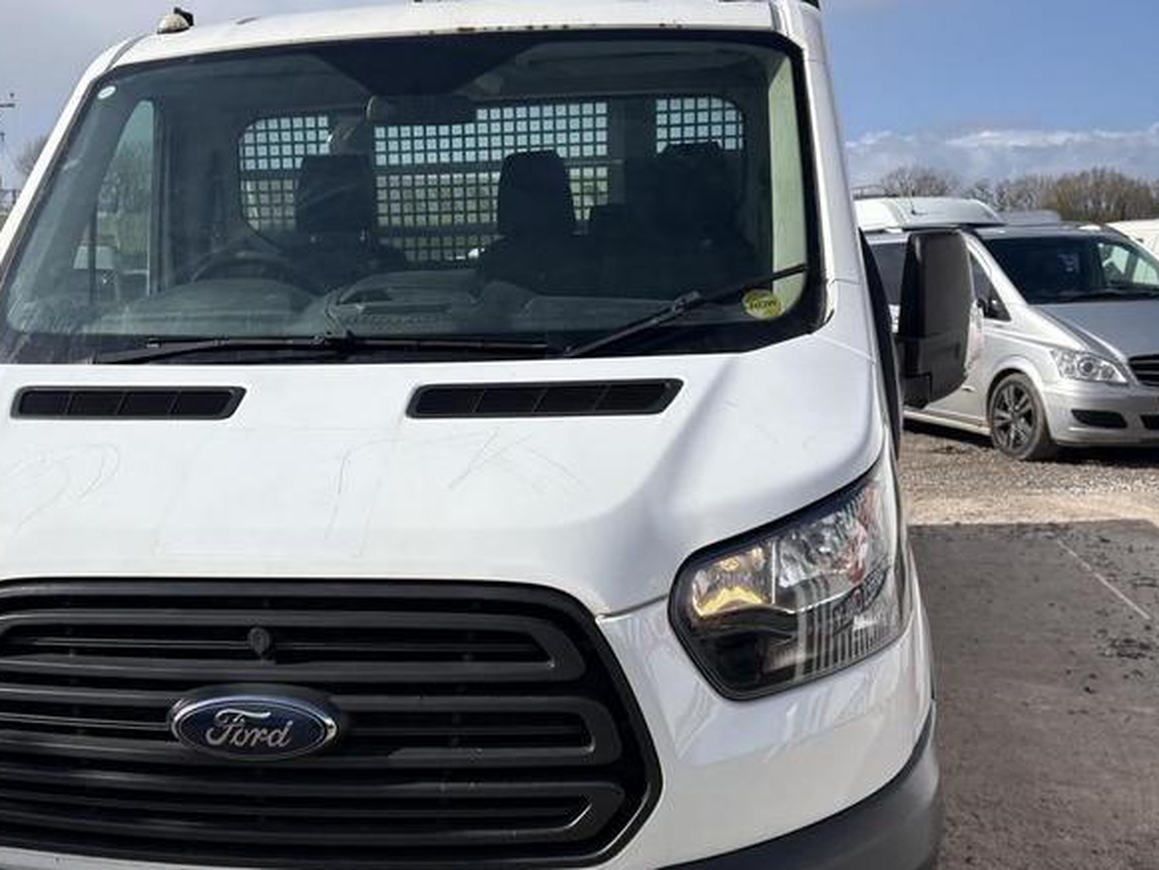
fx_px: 1340
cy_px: 476
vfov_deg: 36.0
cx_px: 452
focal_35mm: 40
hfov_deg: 46.5
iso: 50
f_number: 1.6
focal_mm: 5.96
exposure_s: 1/5348
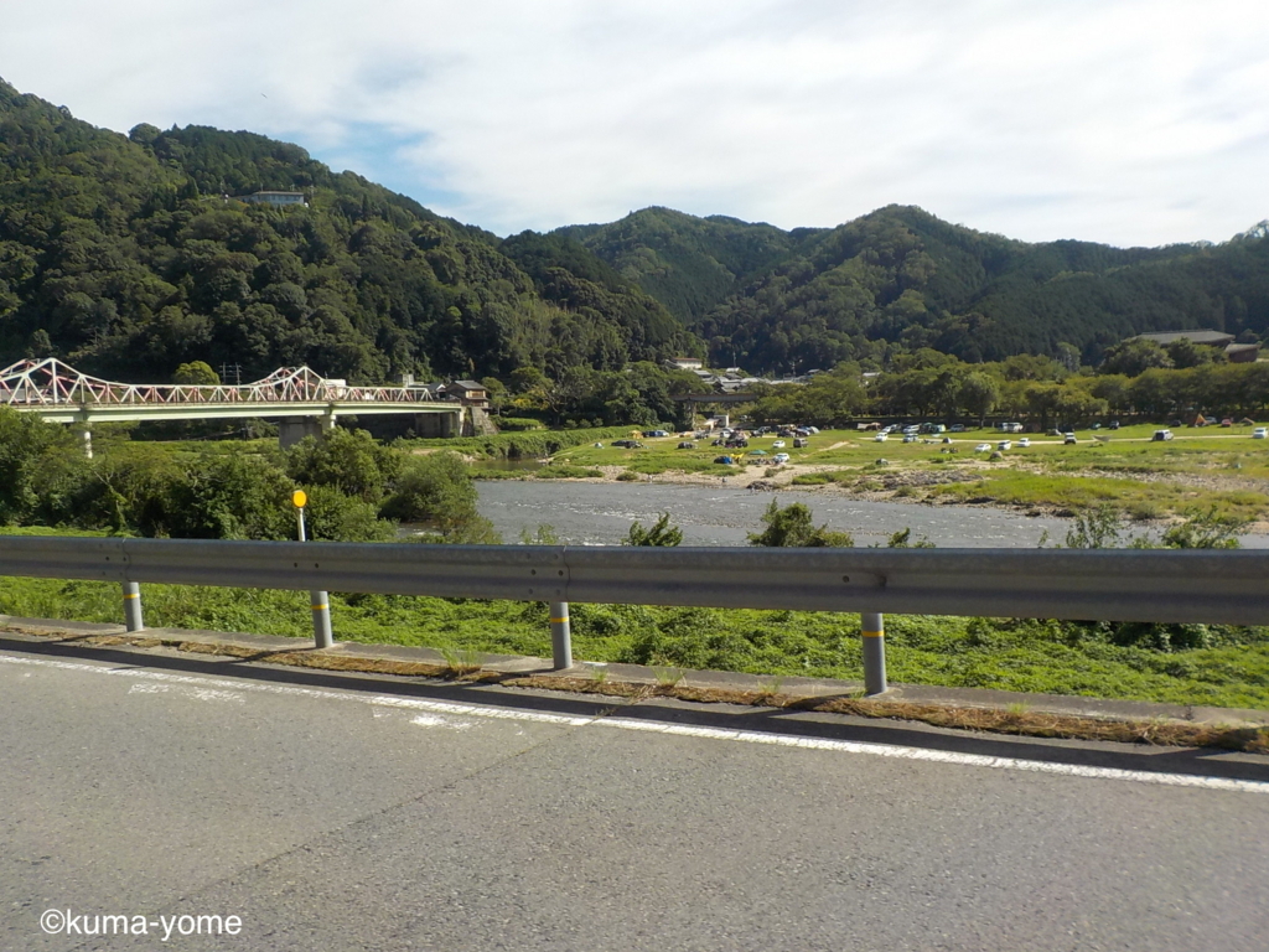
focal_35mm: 30
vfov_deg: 46.8
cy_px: 476
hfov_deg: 60.0
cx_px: 634
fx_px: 1100
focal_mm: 4.1
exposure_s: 1/1250
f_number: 3.3
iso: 125
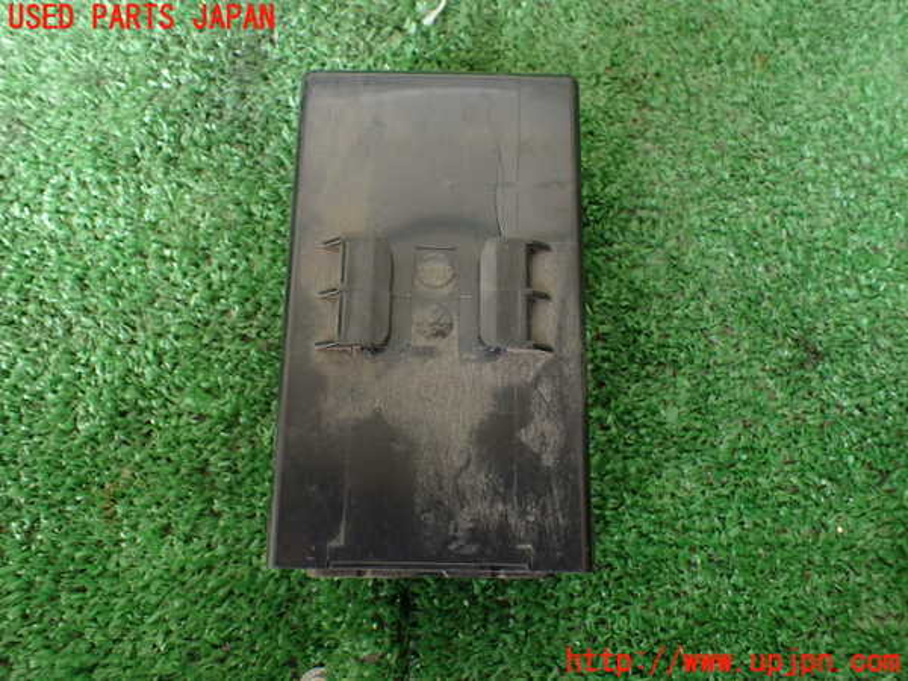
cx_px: 454
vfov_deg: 46.8
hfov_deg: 60.0
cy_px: 340
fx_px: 787
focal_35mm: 30
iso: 800
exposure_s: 1/125
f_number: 2.3
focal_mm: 5.4
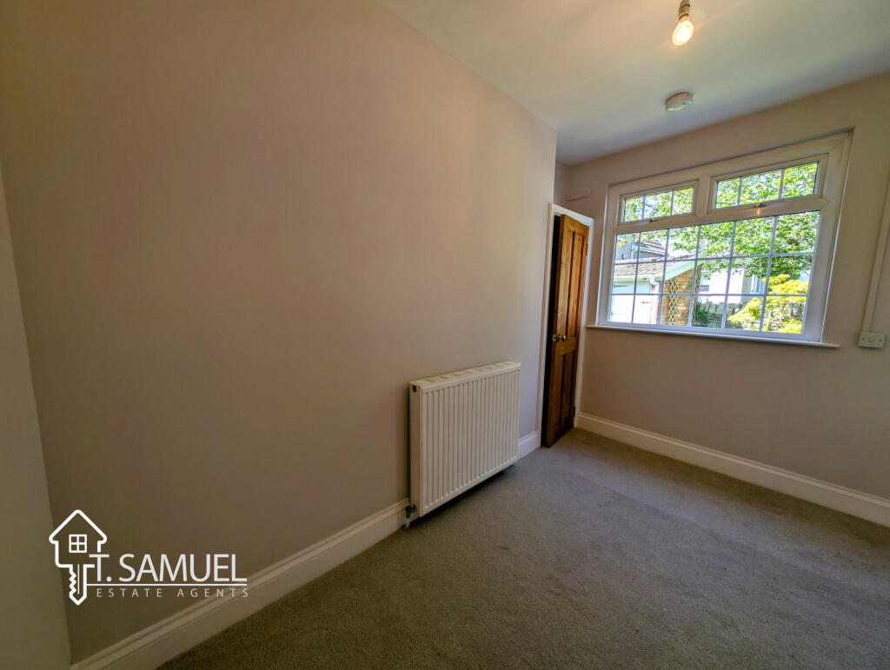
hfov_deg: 110.5
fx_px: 309
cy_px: 335
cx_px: 445
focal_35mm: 12
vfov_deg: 94.6
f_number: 1.95
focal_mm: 2.23
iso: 42
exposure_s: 1/221
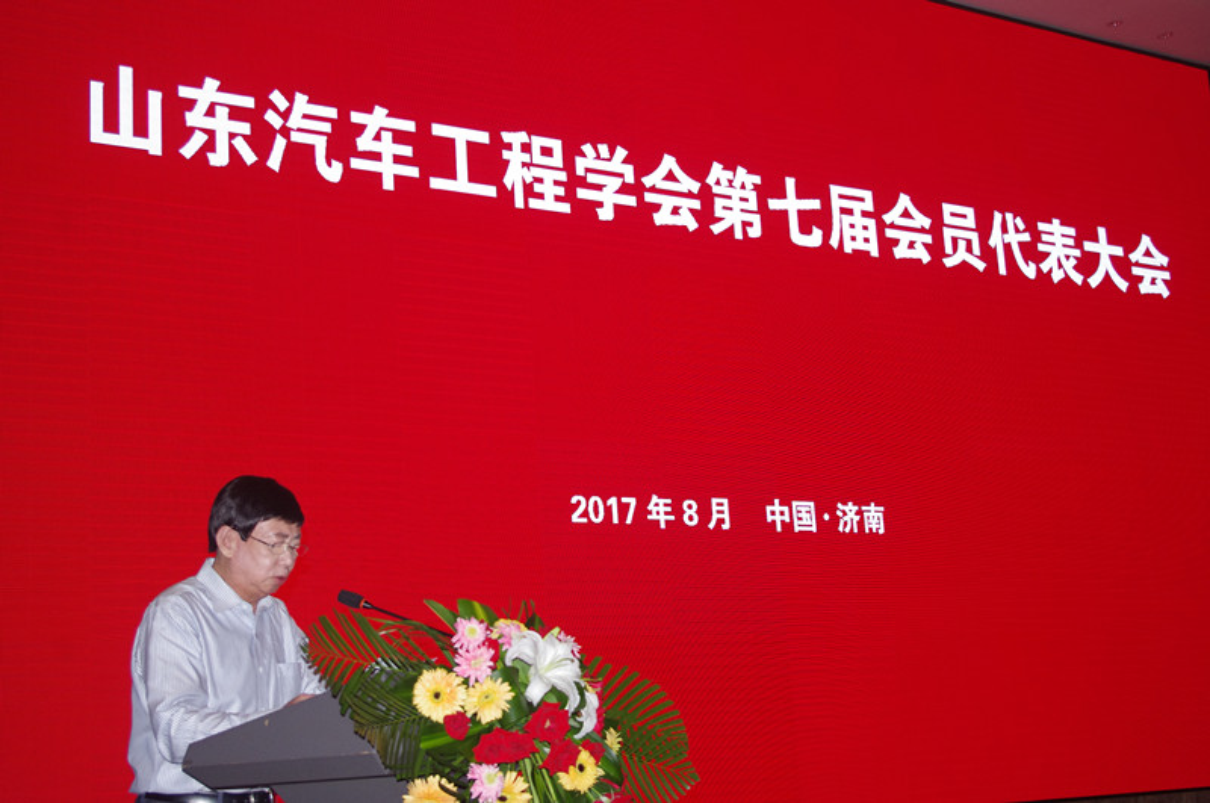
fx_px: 1745
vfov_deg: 25.9
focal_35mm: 52
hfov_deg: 38.2
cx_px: 605
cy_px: 402
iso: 800
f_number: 4.5
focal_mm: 35
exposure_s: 1/160
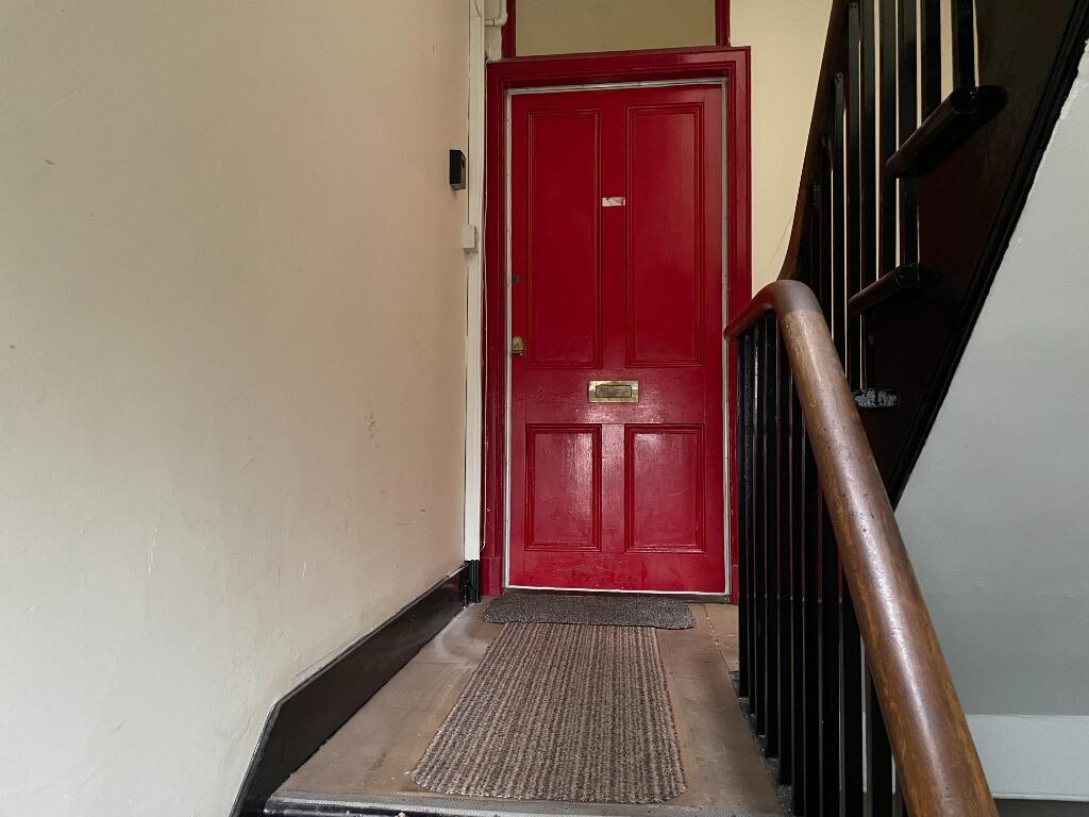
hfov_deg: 67.3
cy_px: 408
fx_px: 818
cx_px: 544
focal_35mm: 26
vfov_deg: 53.1
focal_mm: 4.2
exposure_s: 1/30
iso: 1000
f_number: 1.6
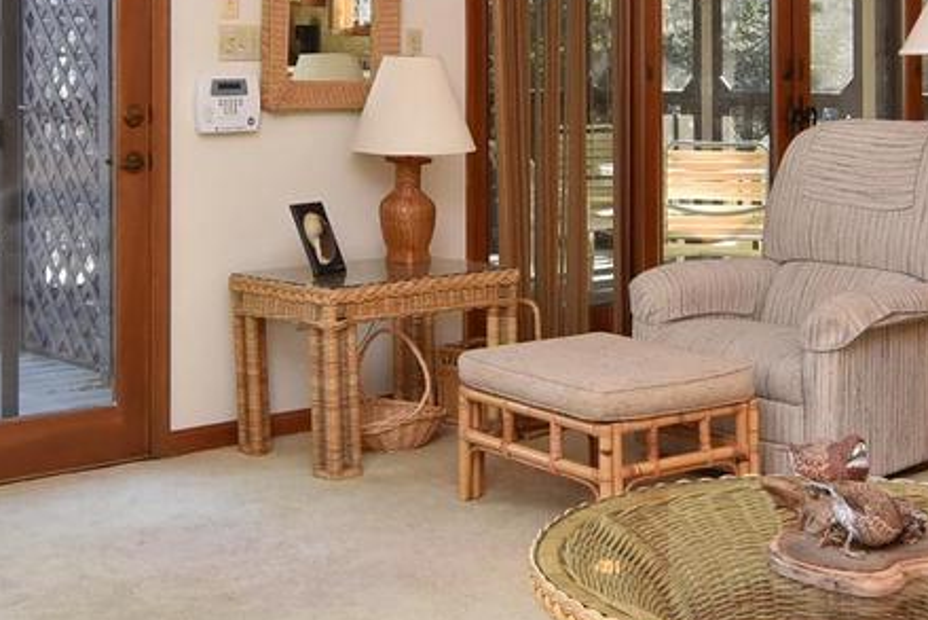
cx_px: 431
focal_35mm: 59
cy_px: 72
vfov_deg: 22.5
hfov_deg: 33.9
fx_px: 1521
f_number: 8
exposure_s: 1/100
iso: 800
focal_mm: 12
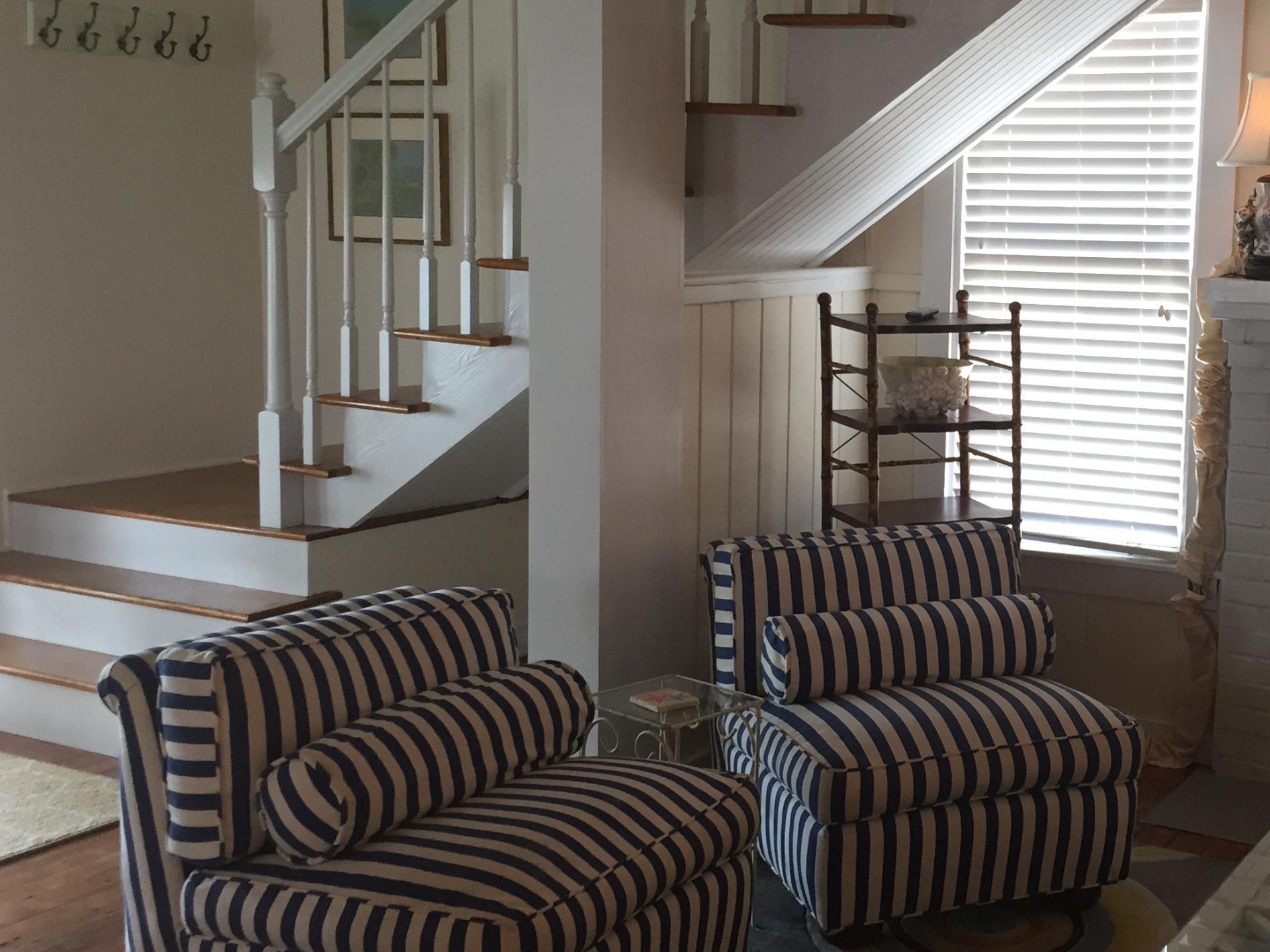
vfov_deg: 31.5
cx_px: 958
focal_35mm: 46
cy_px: 402
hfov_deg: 40.1
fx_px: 1688
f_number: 2.2
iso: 32
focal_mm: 4.15
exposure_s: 1/30
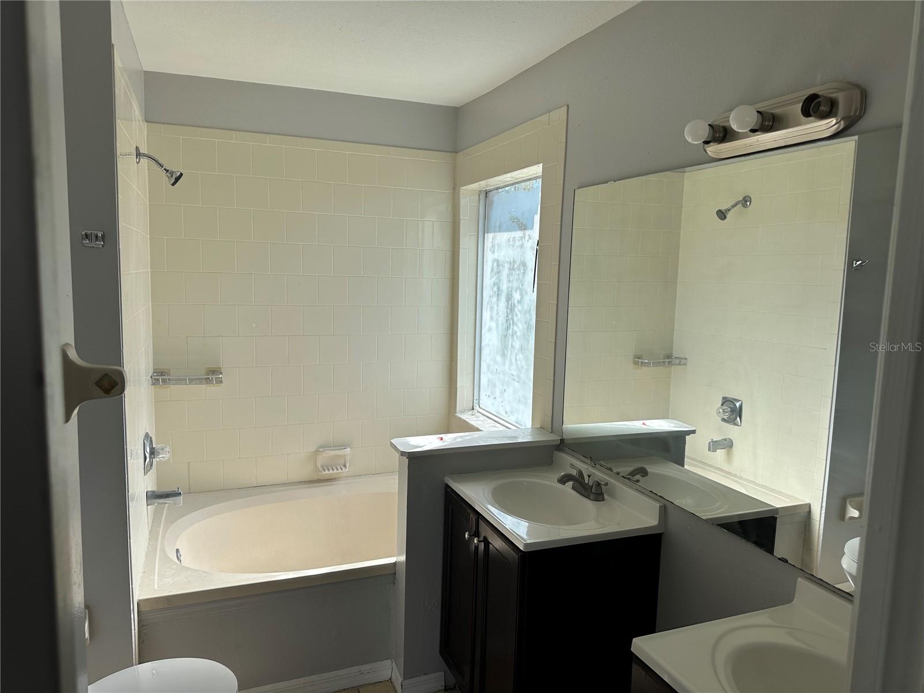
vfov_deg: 56.8
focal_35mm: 24
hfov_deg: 71.6
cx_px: 462
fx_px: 641
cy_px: 346
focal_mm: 6.86
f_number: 1.78
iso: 80
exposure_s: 1/1198
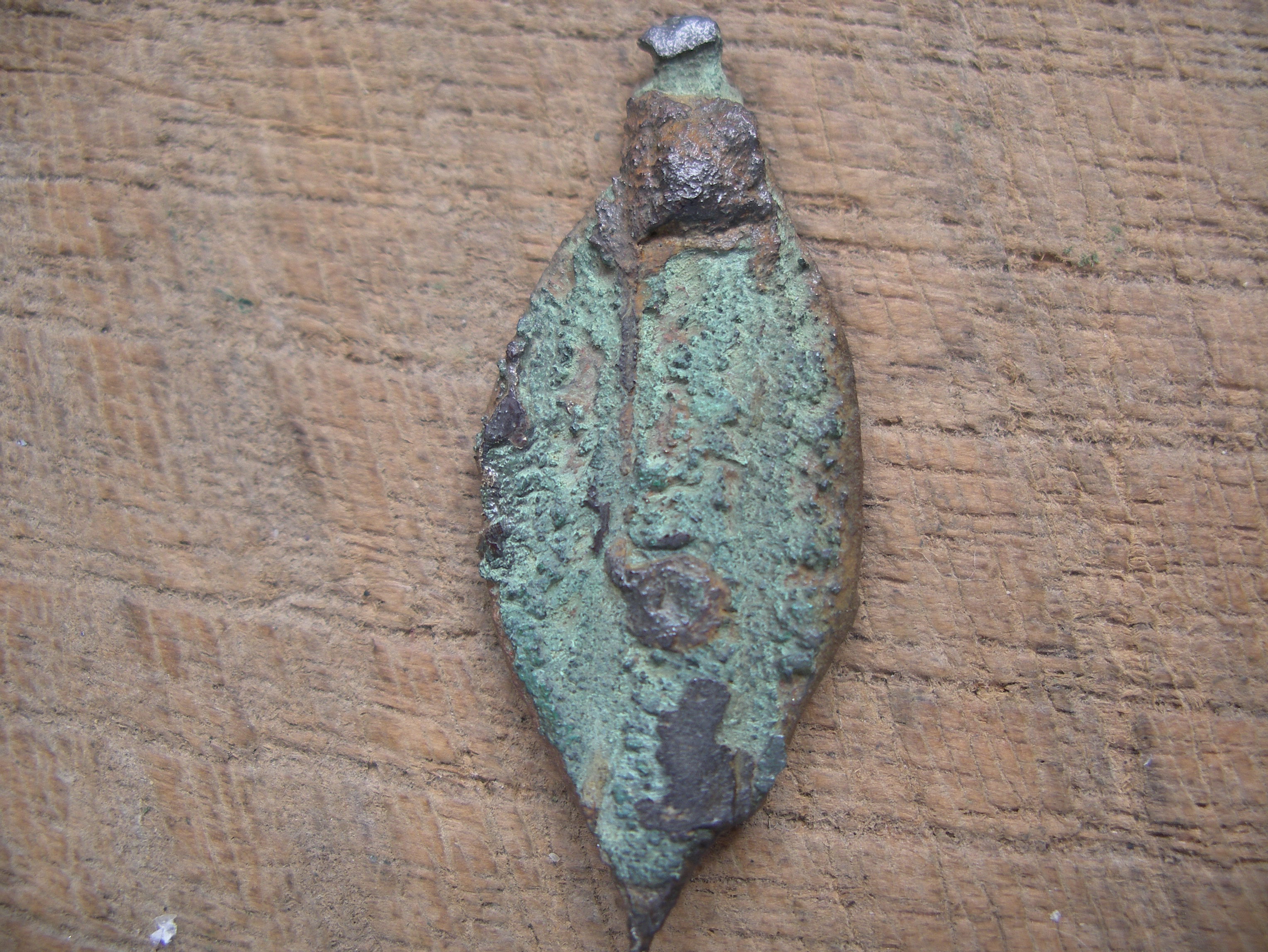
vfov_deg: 38.7
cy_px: 476
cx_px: 634
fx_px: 1356
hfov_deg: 50.1
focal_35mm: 37
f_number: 2.8
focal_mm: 7.8
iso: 80
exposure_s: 1/50
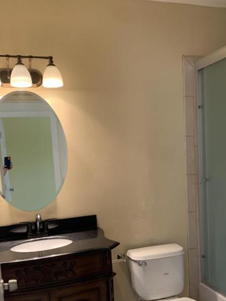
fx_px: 304
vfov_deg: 51.9
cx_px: 110
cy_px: 193
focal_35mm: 35
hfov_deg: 40.7
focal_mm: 4.25
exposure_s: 1/60
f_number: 1.8
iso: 200
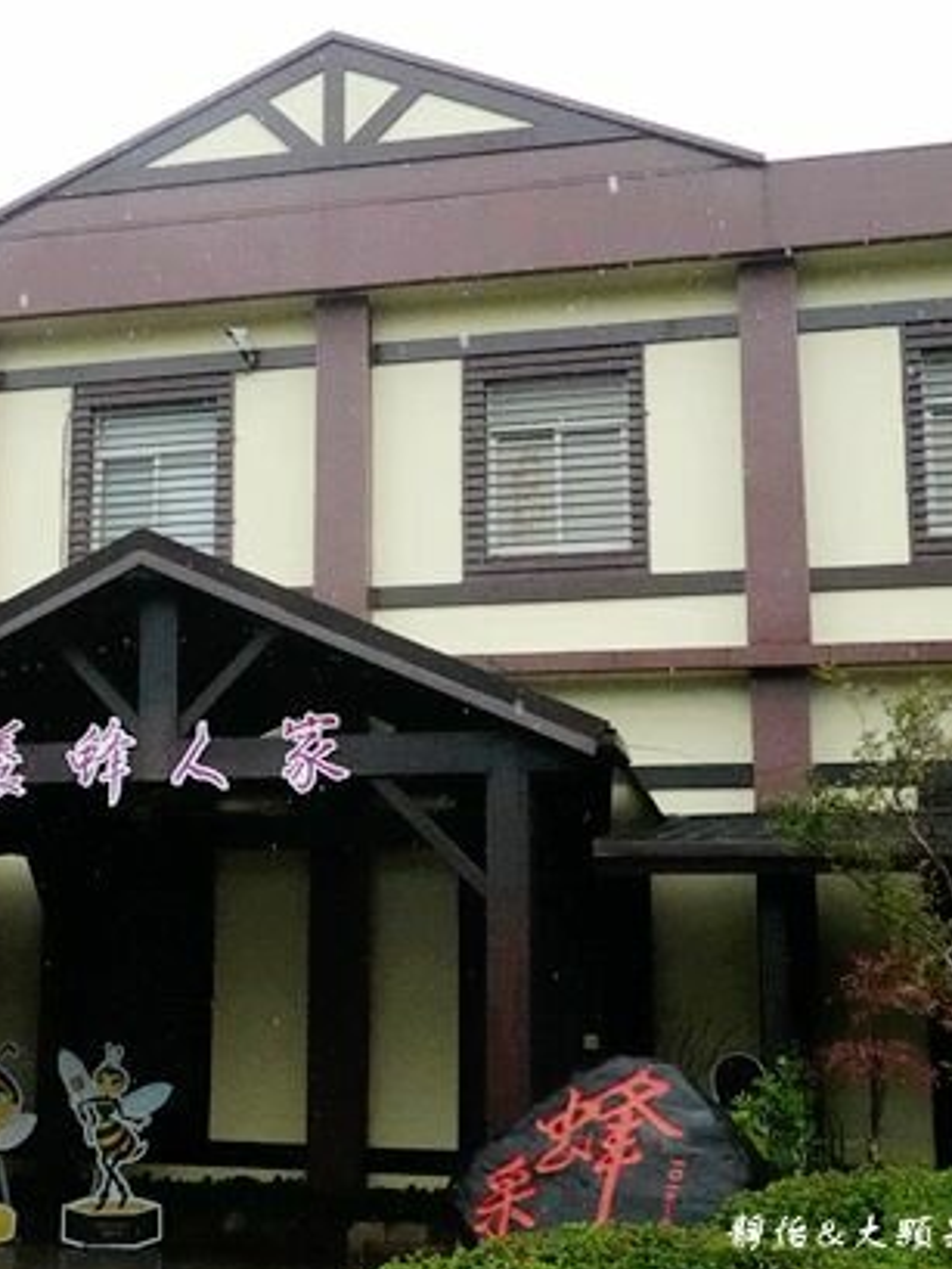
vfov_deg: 34.9
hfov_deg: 26.1
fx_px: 2016
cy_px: 644
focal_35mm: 55
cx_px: 202
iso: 6400
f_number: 8
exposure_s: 1/1250
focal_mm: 13.29
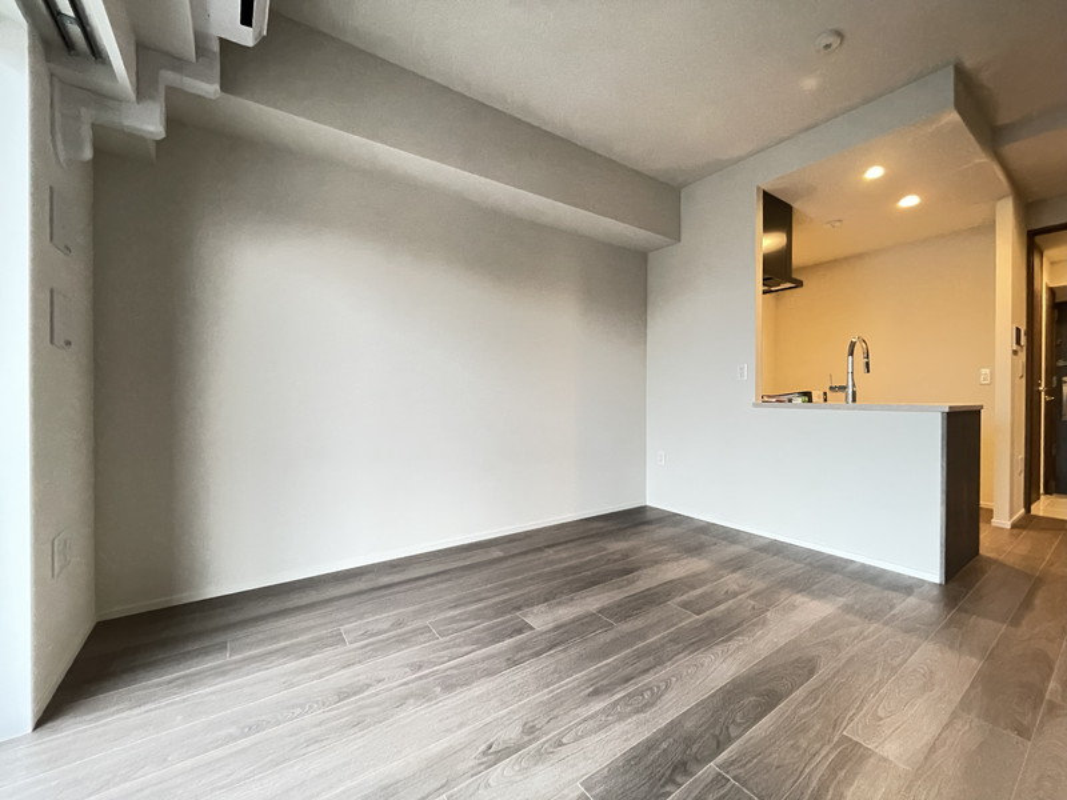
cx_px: 534
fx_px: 432
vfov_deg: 85.7
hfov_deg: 102.1
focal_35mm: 14
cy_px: 400
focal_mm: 1.55
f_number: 2.4
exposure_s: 1/60
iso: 1000
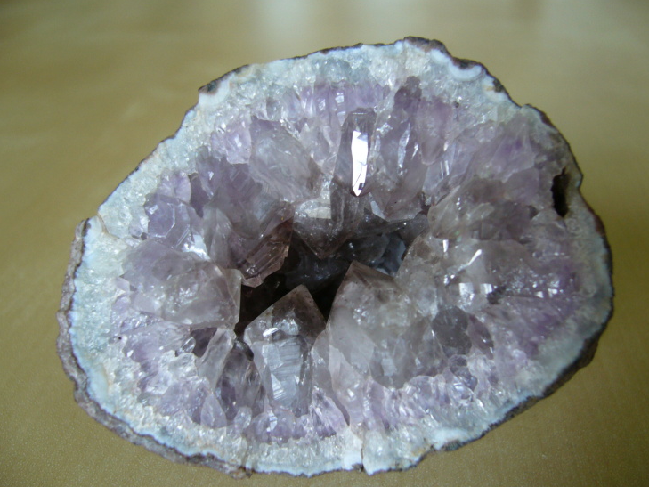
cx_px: 330
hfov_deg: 51.3
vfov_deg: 39.7
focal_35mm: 36
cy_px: 246
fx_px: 675
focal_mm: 5.8
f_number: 2.8
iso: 100
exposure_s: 1/25
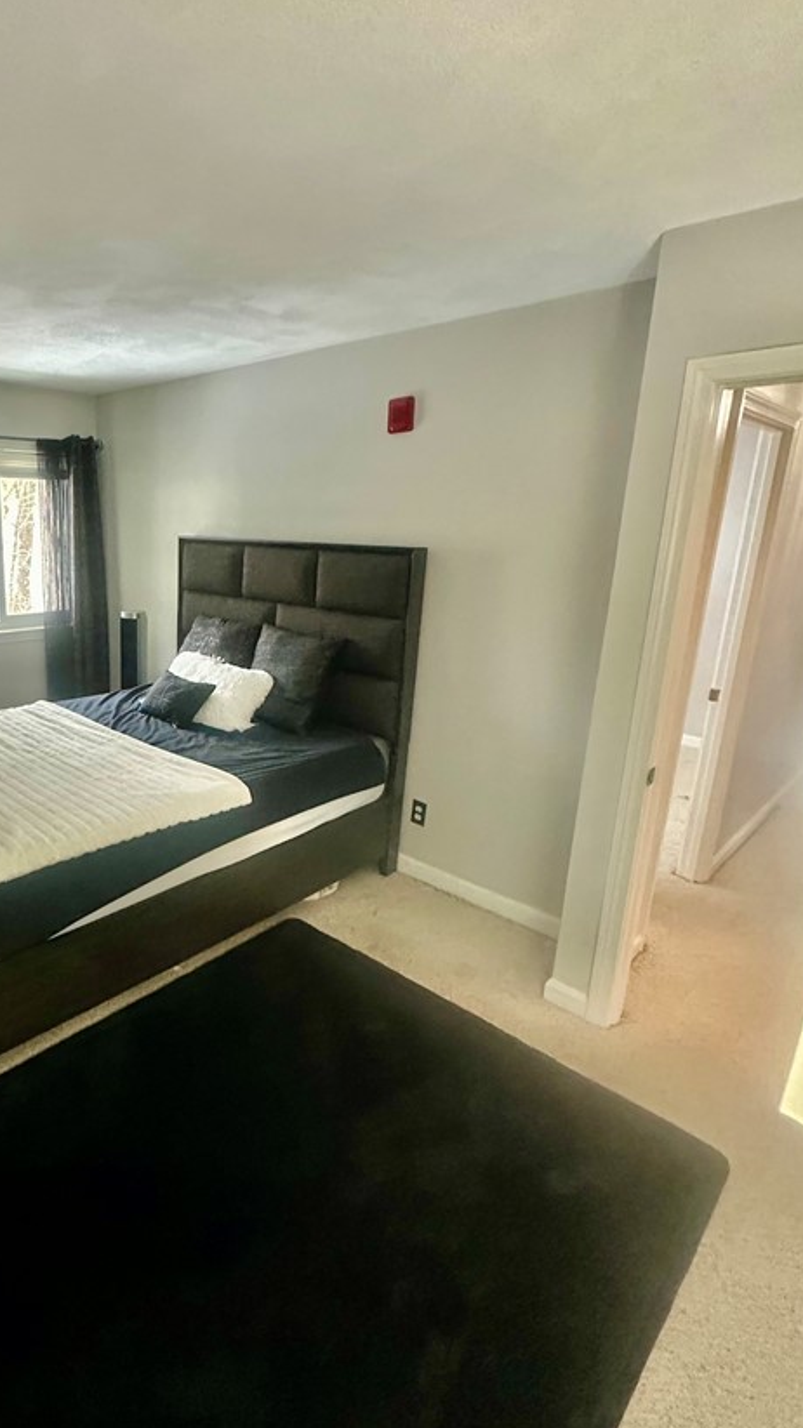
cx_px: 182
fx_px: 720
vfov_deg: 89.5
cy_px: 684
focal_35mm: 19
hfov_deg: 55.0
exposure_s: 1/60
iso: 640
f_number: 2.2
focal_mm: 2.22
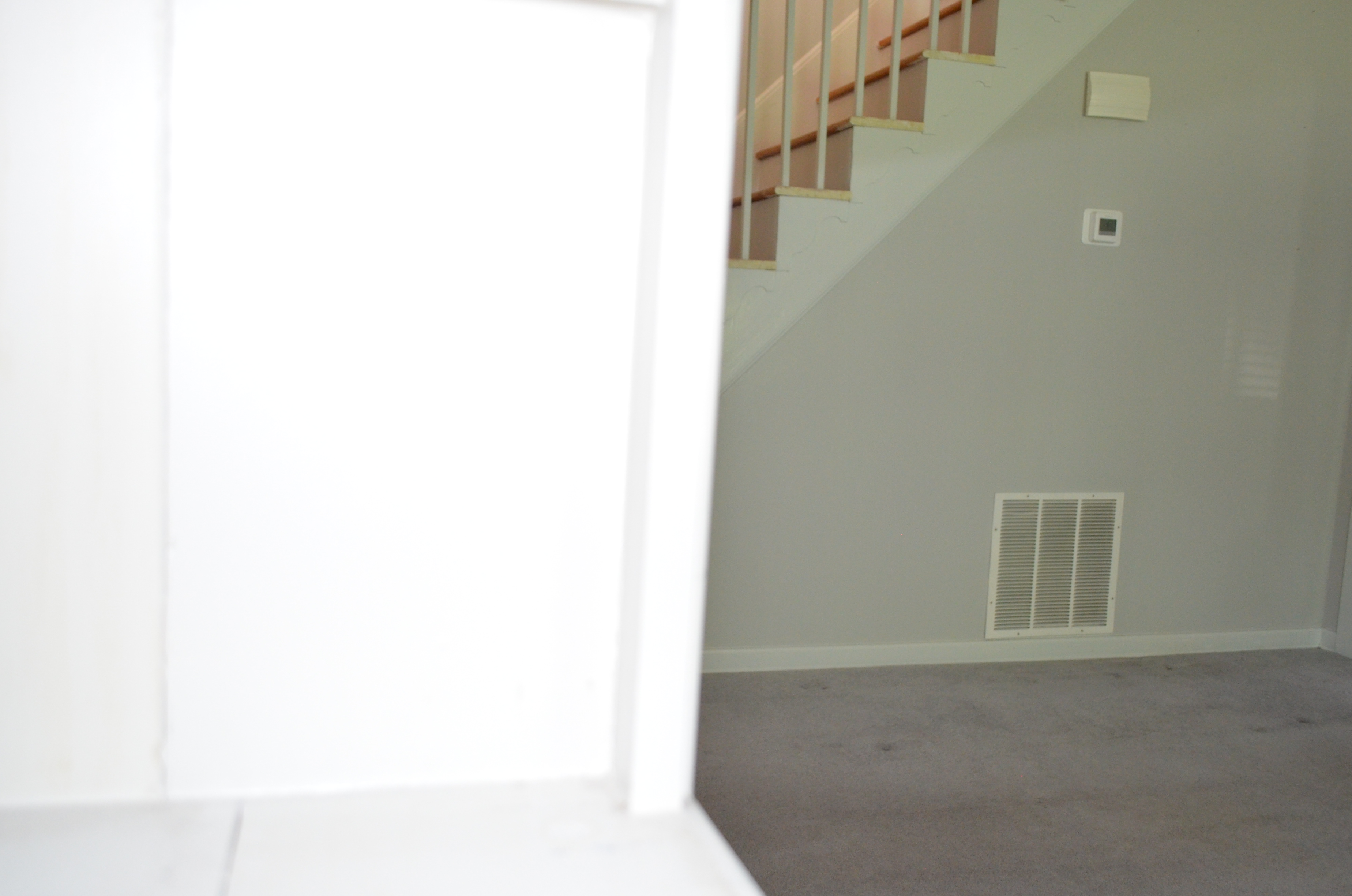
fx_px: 1237
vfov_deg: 39.8
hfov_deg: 57.3
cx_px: 676
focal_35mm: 33
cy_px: 448
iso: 2200
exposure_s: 1/60
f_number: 3.8
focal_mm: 22
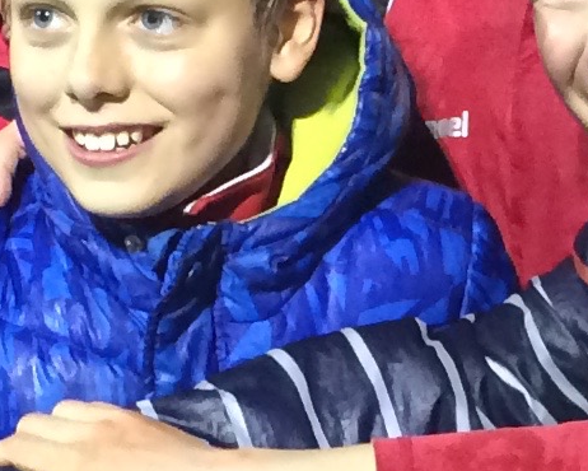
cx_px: 503
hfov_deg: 9.6
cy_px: 452
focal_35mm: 200
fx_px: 3482
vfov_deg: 7.7
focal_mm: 4.15
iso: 250
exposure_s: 1/33
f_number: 2.2
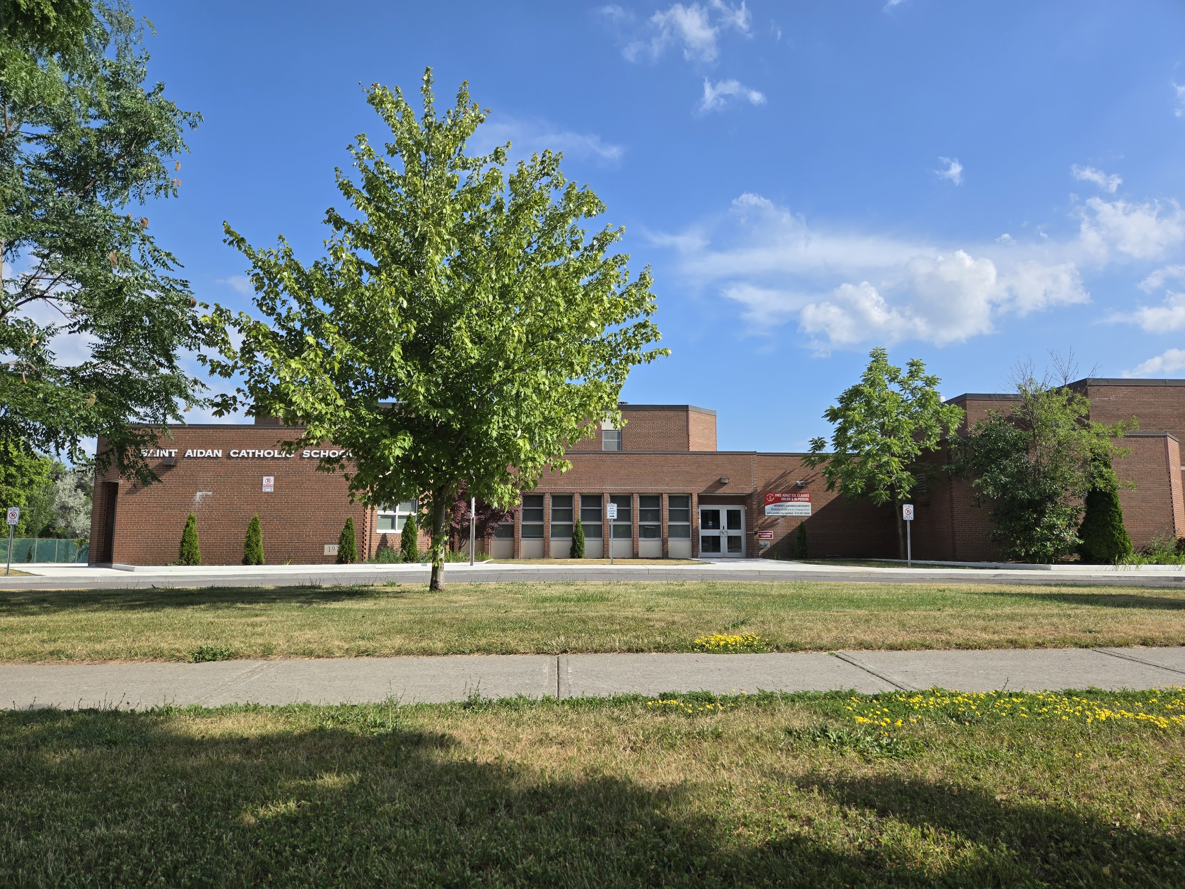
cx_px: 592
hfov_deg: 73.9
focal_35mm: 23
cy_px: 444
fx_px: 787
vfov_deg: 58.9
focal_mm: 5.4
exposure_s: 1/2921
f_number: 1.8
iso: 40
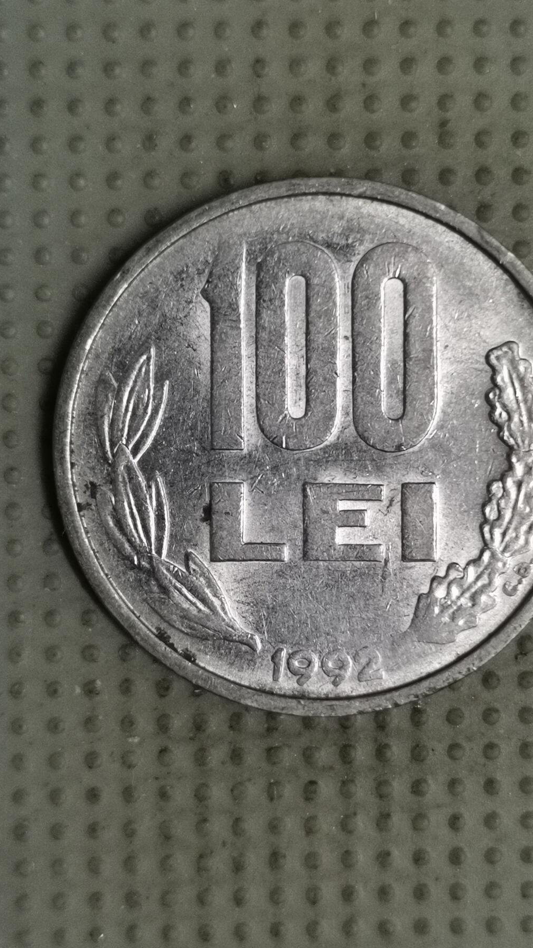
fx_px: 1432
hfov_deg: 21.1
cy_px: 476
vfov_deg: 36.6
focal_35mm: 57
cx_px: 306
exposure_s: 1/30
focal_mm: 4.75
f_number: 1.8
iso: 320
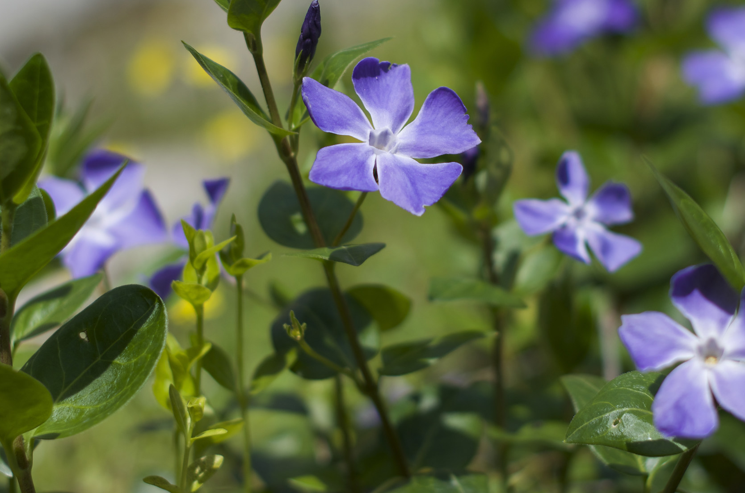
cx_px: 379
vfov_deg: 12.6
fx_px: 2230
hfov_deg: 19.0
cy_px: 157
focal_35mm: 108
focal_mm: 50
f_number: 2.2
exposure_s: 1/4000
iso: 100
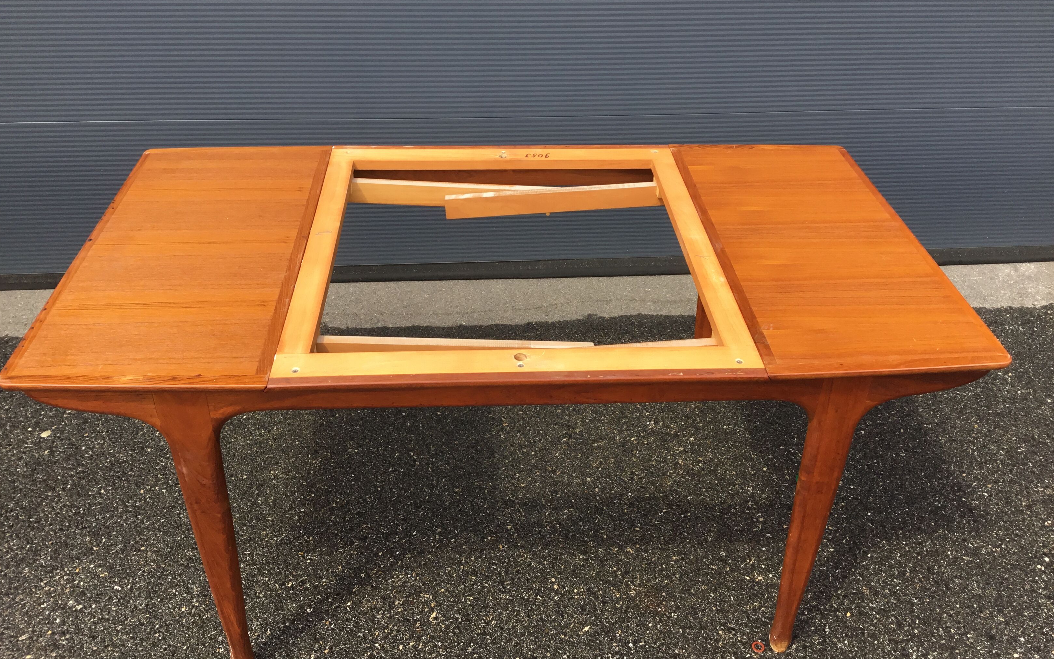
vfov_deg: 38.3
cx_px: 525
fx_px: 948
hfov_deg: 58.1
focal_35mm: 33
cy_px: 291
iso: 25
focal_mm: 3.3
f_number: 2.4
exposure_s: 1/334
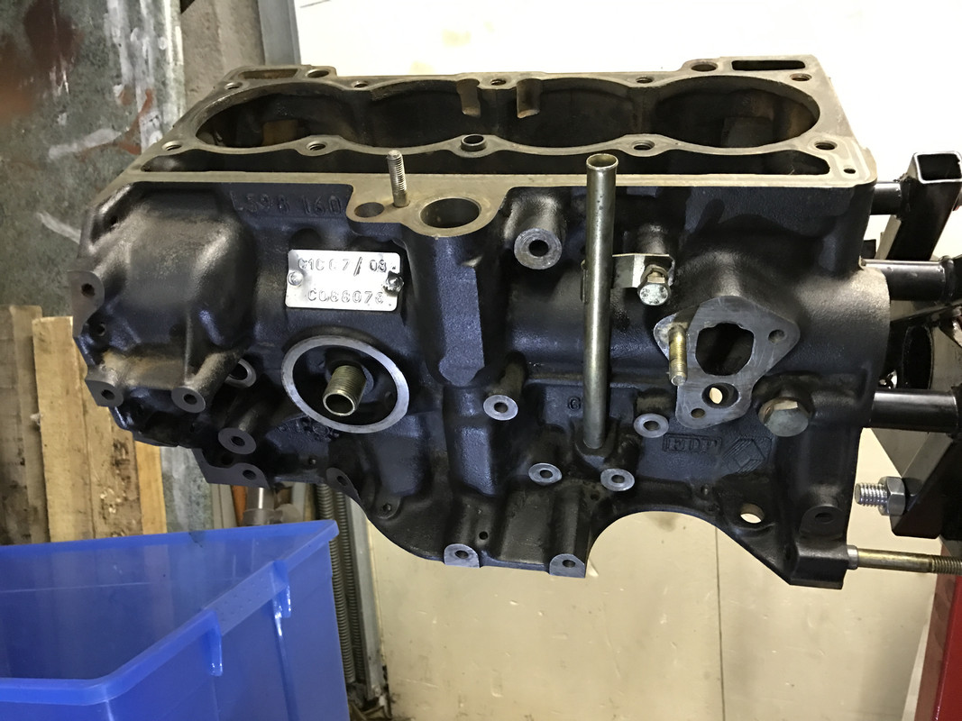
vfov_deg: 49.7
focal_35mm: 28
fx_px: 778
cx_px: 481
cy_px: 360
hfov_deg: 63.4
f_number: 1.8
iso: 80
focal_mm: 3.99
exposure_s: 1/7
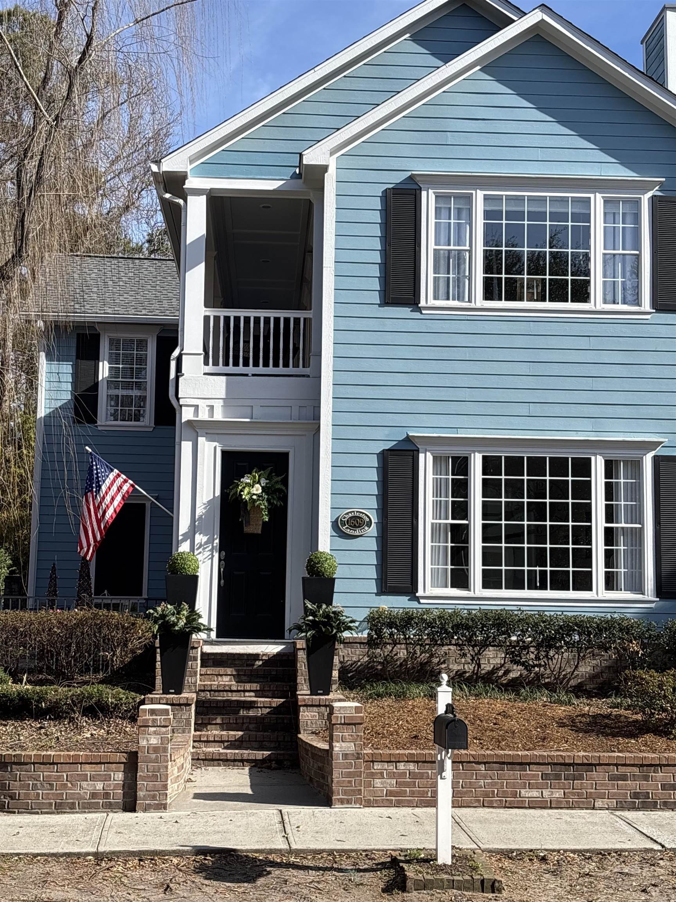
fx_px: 1354
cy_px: 451
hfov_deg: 28.0
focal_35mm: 52
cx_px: 338
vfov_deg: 36.8
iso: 40
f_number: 1.6
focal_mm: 5.96
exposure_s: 1/2193
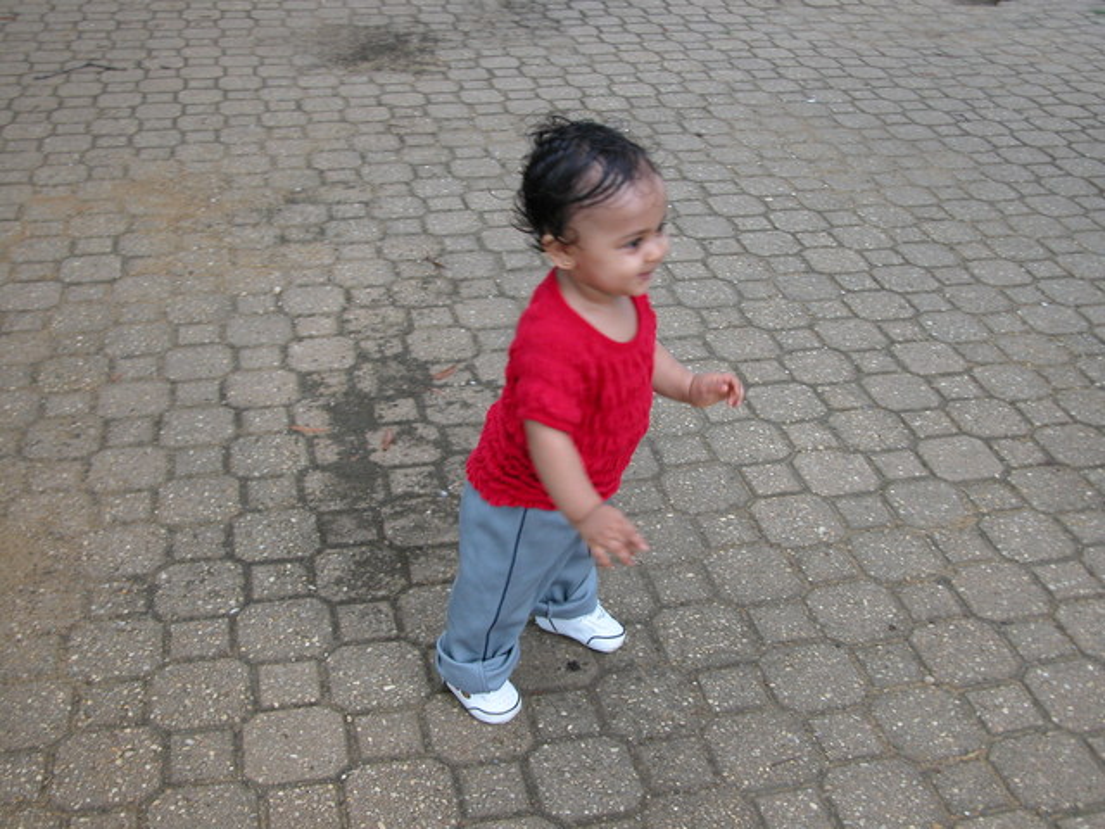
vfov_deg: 34.3
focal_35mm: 42
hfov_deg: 44.8
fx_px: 1341
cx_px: 552
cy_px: 414
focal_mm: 10.7
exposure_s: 1/22.3
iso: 100
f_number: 2.9
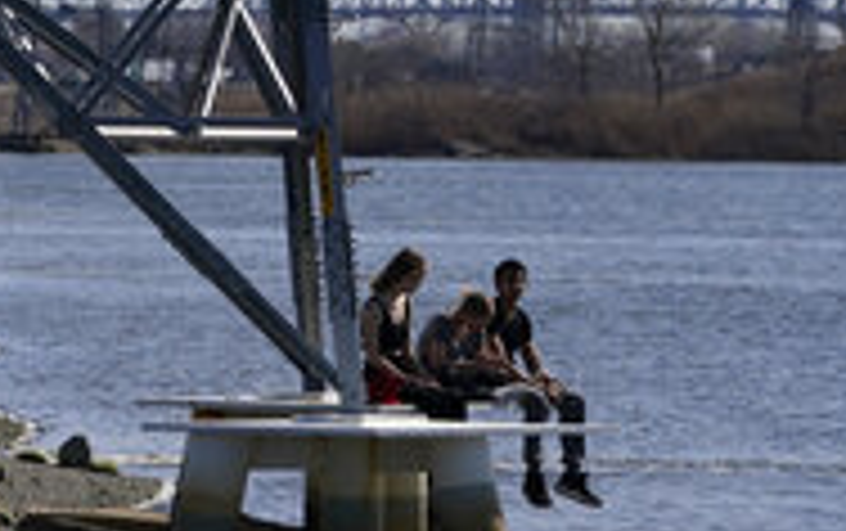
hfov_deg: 3.4
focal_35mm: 613
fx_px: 14150
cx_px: -63
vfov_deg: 2.1
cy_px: -160
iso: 400
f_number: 8
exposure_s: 1/2500
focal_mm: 221
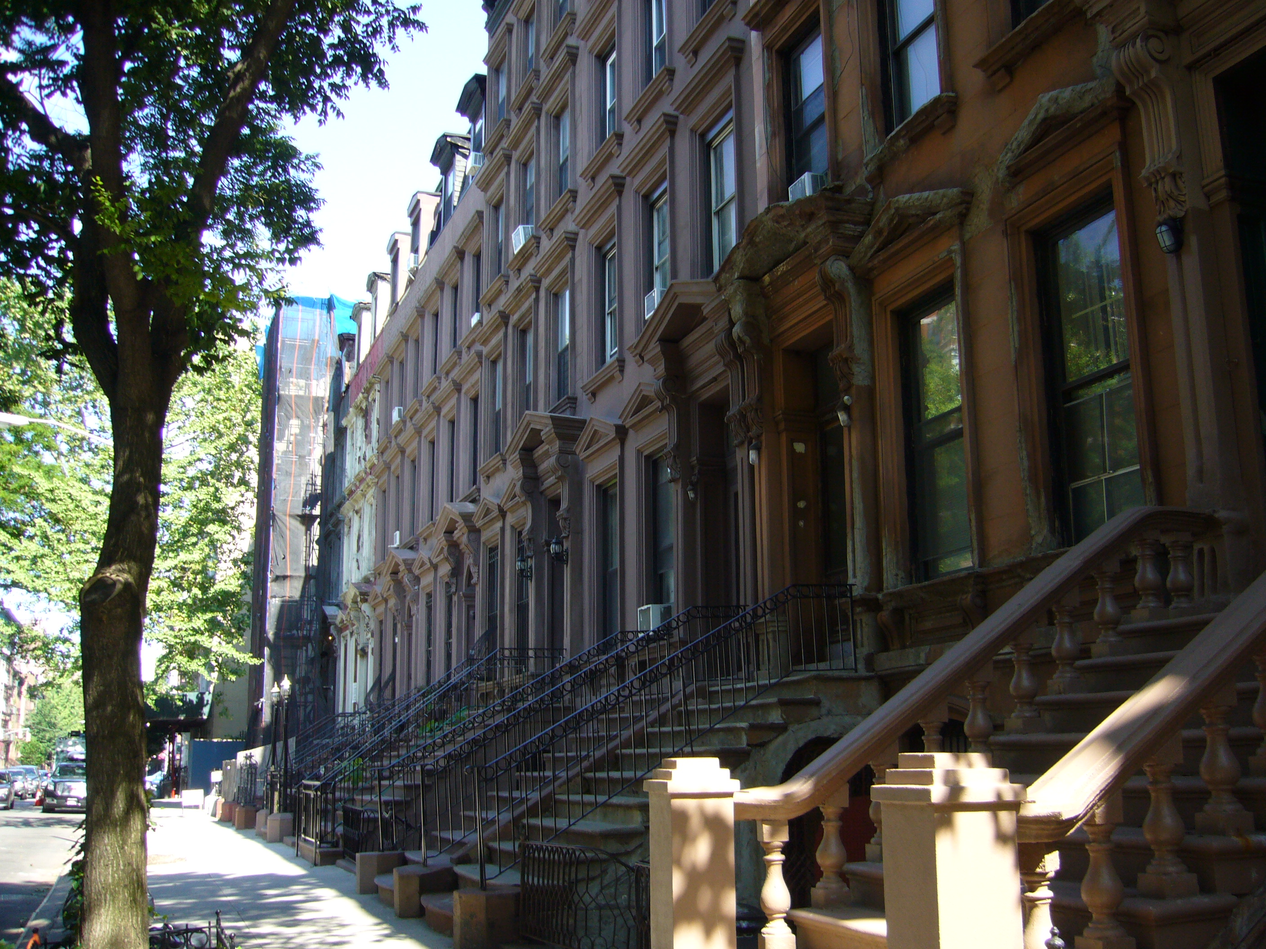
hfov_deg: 52.6
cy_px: 474
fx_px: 1280
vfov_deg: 40.7
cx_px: 633
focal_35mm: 35
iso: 80
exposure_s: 1/160
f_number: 2.8
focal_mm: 5.8
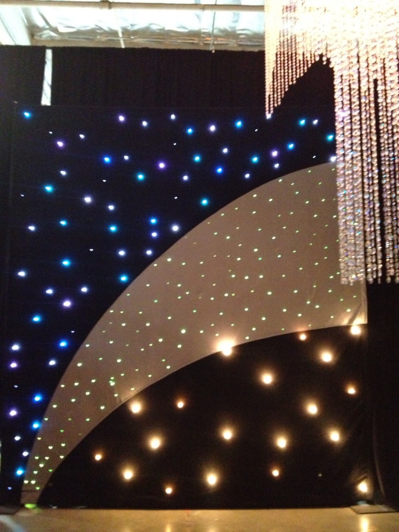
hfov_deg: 40.7
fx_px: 538
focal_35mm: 35
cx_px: 200
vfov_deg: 52.6
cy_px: 266
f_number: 2.4
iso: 800
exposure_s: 1/15
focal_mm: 4.28
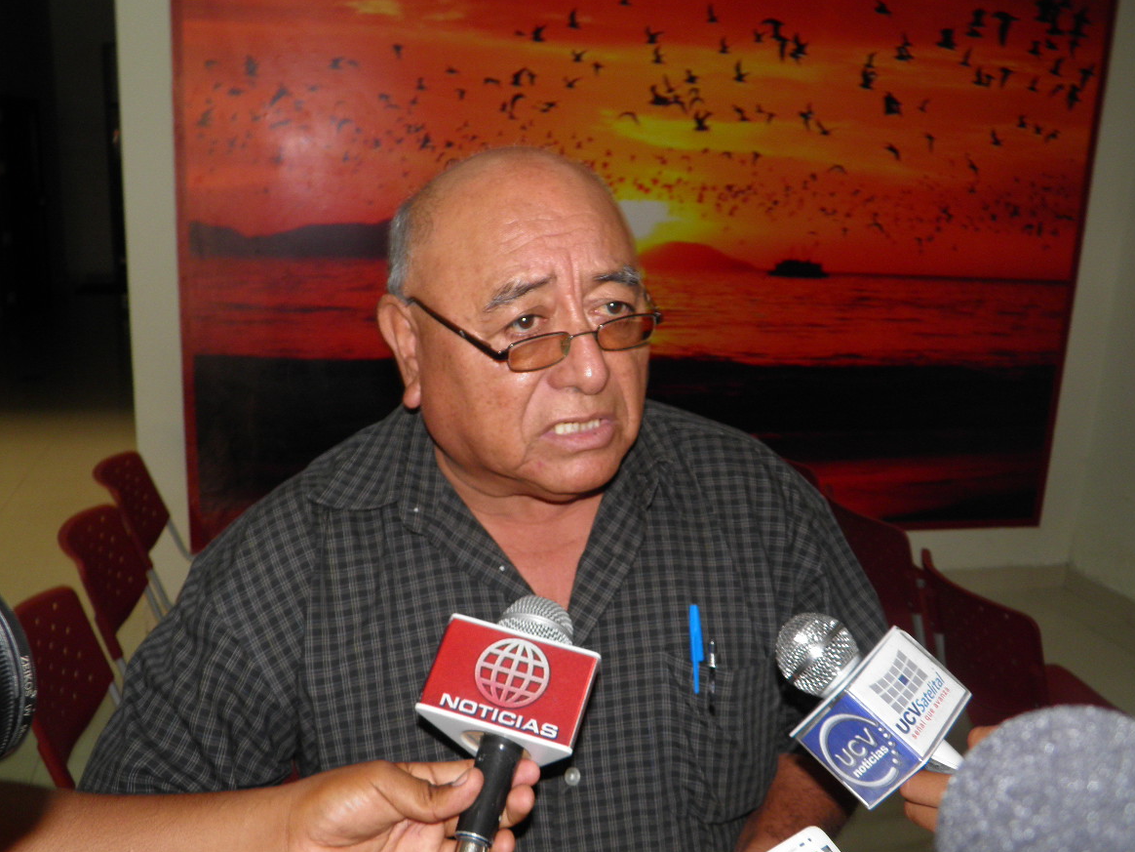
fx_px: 1082
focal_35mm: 33
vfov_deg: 42.9
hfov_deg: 55.3
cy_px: 449
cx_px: 529
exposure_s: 1/40
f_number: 3
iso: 100
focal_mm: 5.5
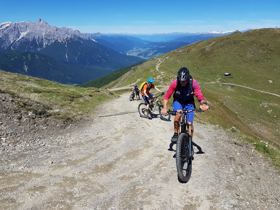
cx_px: 140
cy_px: 105
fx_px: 210
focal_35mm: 26
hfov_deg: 67.3
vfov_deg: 53.1
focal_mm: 4.2
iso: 40
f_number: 1.7
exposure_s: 1/2848
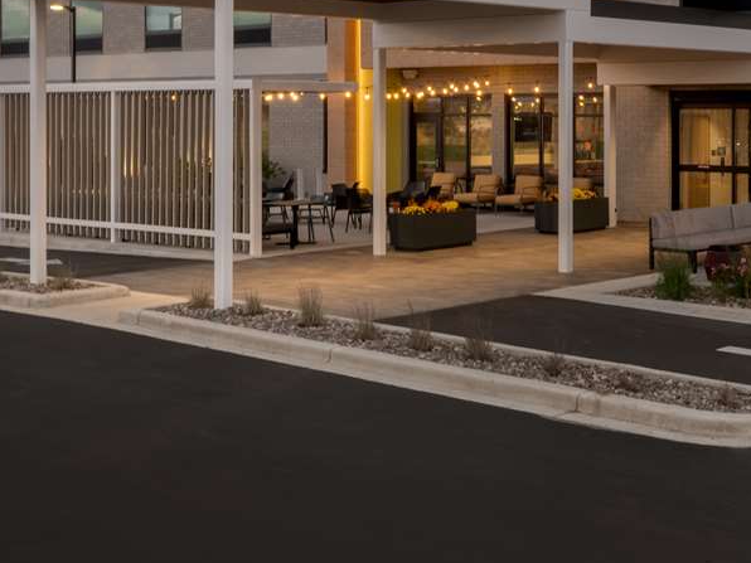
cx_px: 673
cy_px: -29
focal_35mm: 46
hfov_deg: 38.5
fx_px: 998
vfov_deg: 29.0
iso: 100
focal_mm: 19
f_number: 16
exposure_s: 1/5
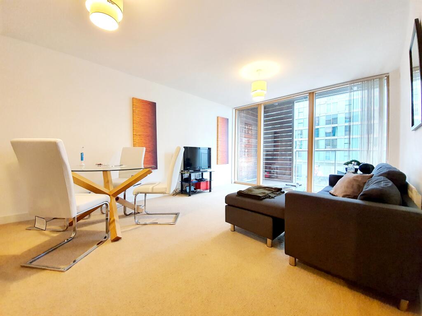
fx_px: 158
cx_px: 211
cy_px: 158
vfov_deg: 89.9
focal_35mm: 13
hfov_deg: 106.2
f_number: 2.2
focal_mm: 1.8
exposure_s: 1/33
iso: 400
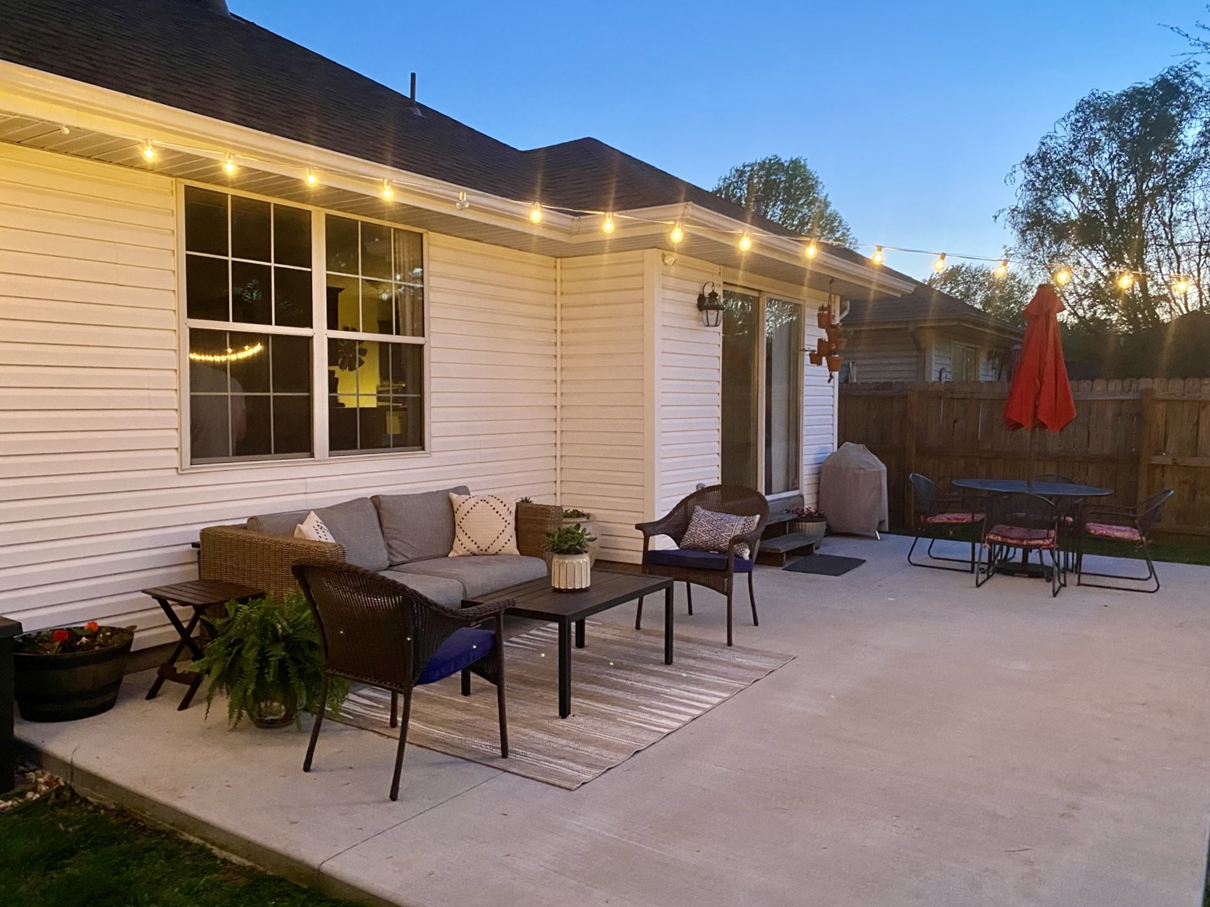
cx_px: 605
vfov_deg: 53.1
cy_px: 454
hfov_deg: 67.3
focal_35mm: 26
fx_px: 909
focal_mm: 4.25
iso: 640
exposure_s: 1/30
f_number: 1.8
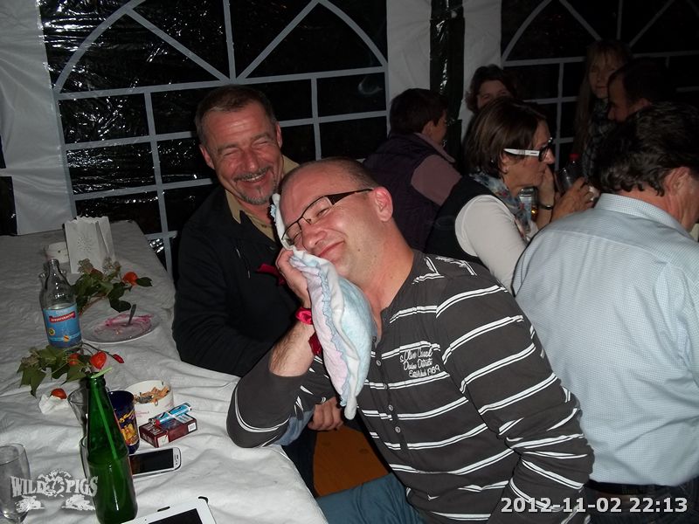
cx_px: 350
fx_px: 727
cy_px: 262
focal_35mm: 36
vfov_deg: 39.7
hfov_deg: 51.4
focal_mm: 6.5
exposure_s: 1/30
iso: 64
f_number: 3.1
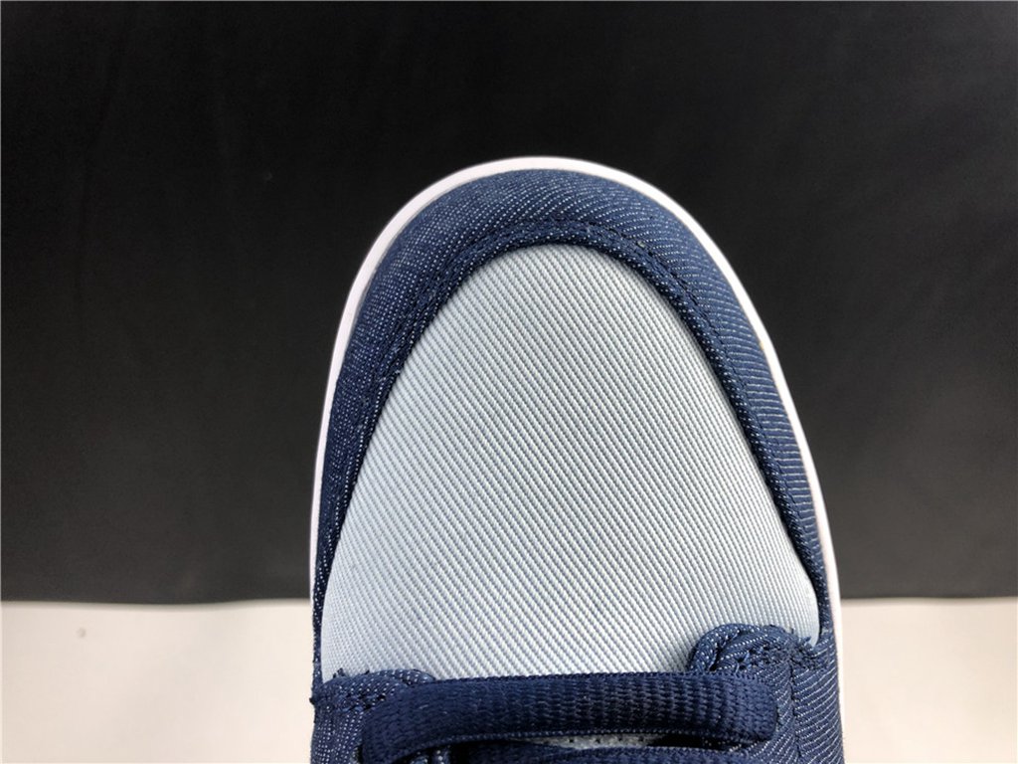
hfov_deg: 63.4
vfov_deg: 49.7
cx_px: 509
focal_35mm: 28
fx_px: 823
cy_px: 382
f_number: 1.8
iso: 25
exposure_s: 1/50
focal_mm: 4
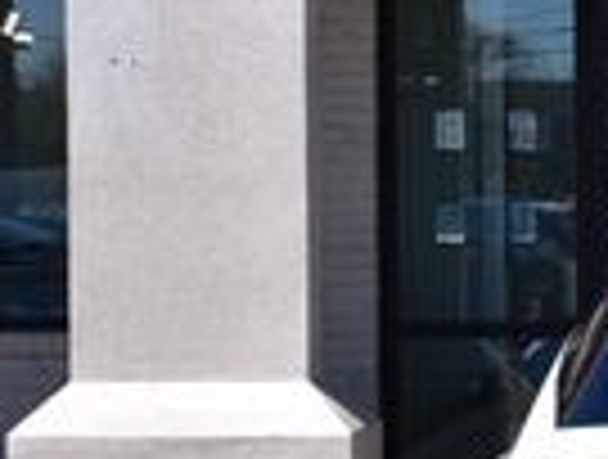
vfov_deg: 8.8
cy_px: 238
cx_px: 1009
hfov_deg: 11.0
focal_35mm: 170
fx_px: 2999
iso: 360
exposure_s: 1/500
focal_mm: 25
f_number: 11
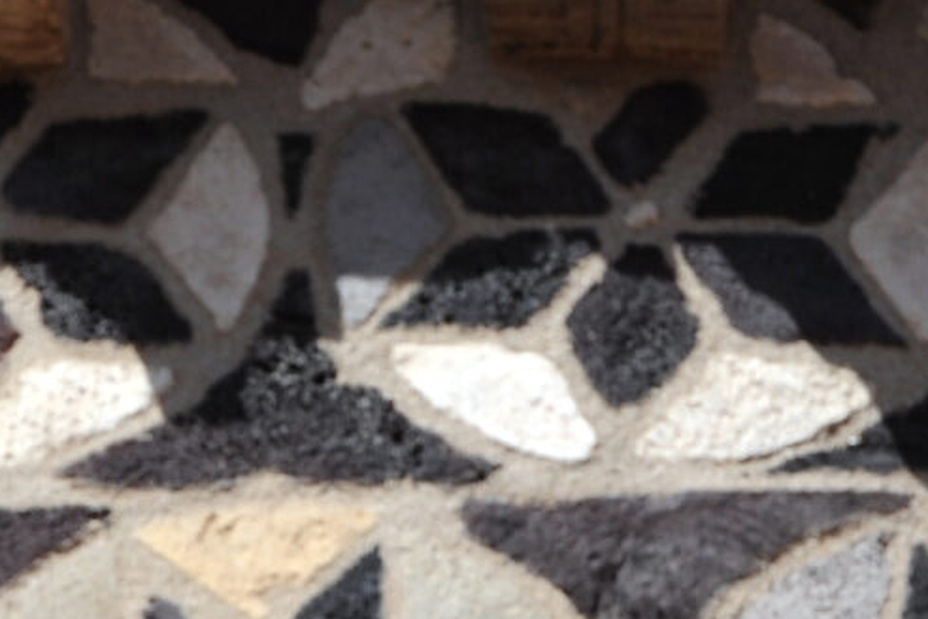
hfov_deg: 2.0
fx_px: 25982
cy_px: 462
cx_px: 273
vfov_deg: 1.4
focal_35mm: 1008
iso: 200
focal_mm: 200
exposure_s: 1/500
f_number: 8
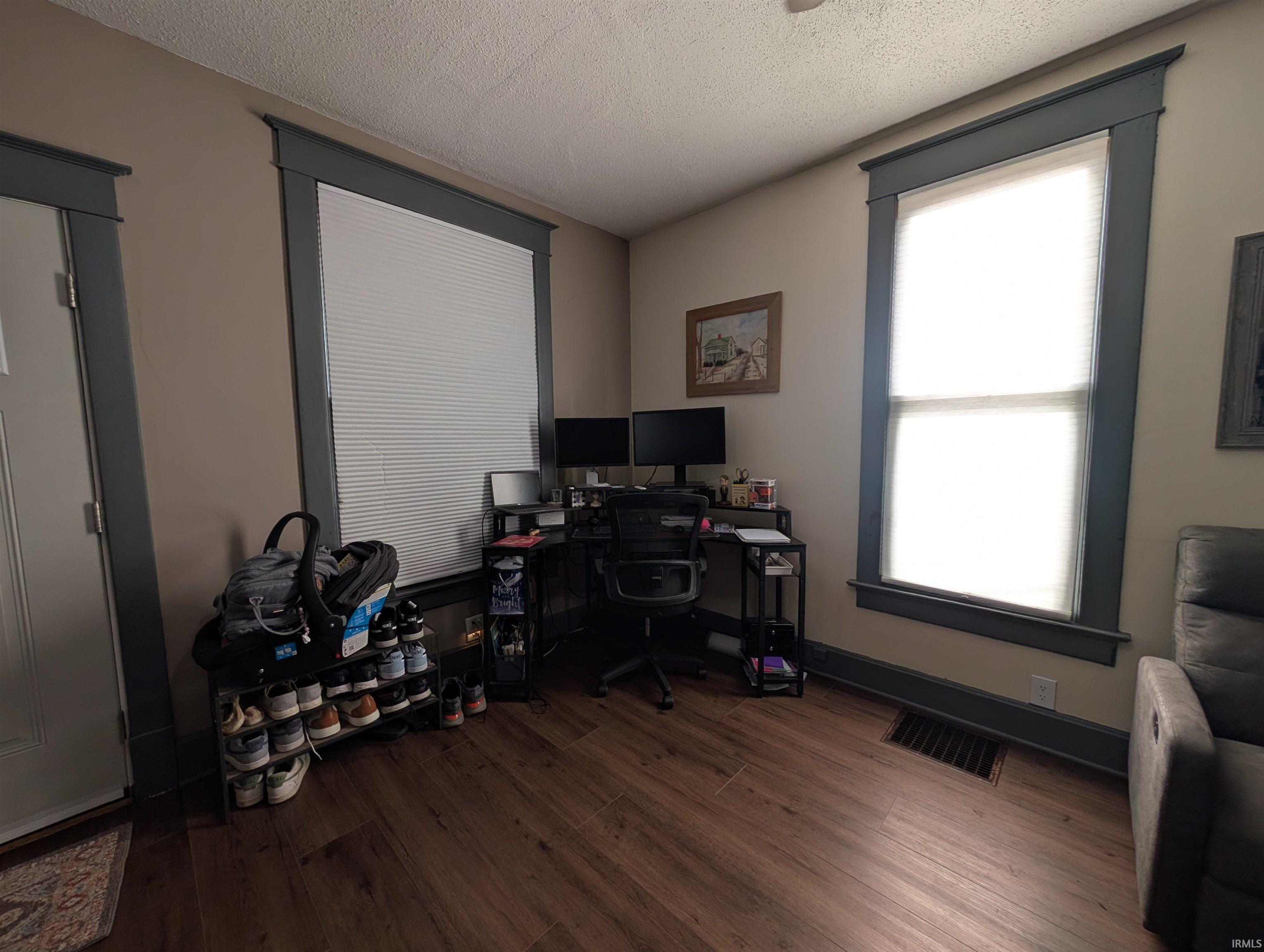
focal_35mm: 12
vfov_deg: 94.6
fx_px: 439
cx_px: 632
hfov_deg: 110.5
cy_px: 476
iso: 85
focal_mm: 2.02
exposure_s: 1/191
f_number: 1.7
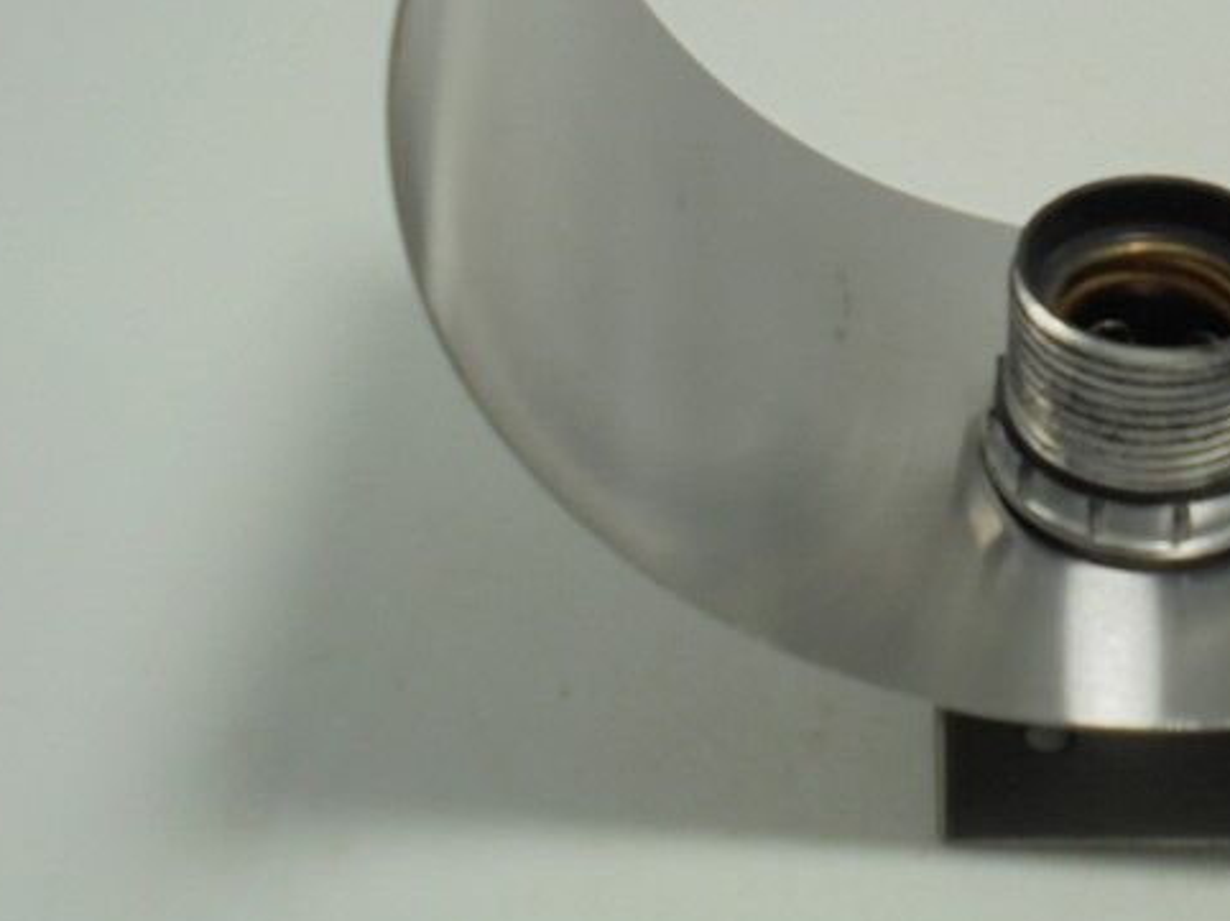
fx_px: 2522
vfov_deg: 20.3
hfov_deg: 26.5
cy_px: 103
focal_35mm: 71
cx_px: 1110
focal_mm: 6.9
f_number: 4.2
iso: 100
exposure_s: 1/100
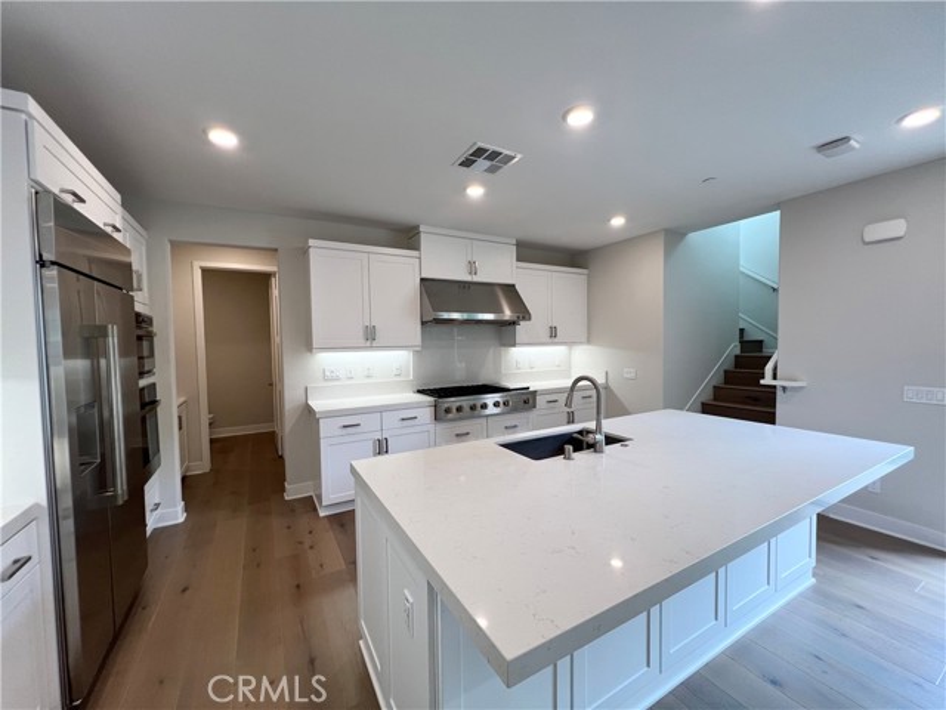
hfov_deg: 106.2
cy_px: 355
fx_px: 355
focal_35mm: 13
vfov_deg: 89.9
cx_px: 473
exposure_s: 1/120
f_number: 1.8
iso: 100
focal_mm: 1.57
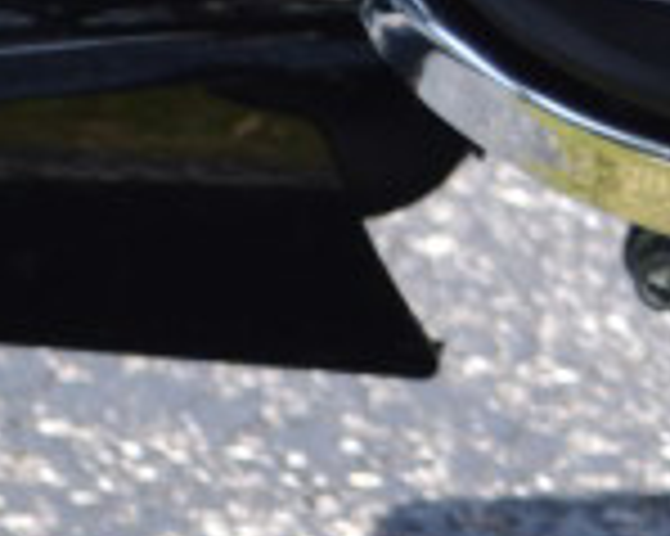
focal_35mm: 623
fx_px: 12341
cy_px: -910
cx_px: 2113
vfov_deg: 2.5
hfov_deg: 3.0
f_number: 6.3
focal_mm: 55
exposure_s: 1/160
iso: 100
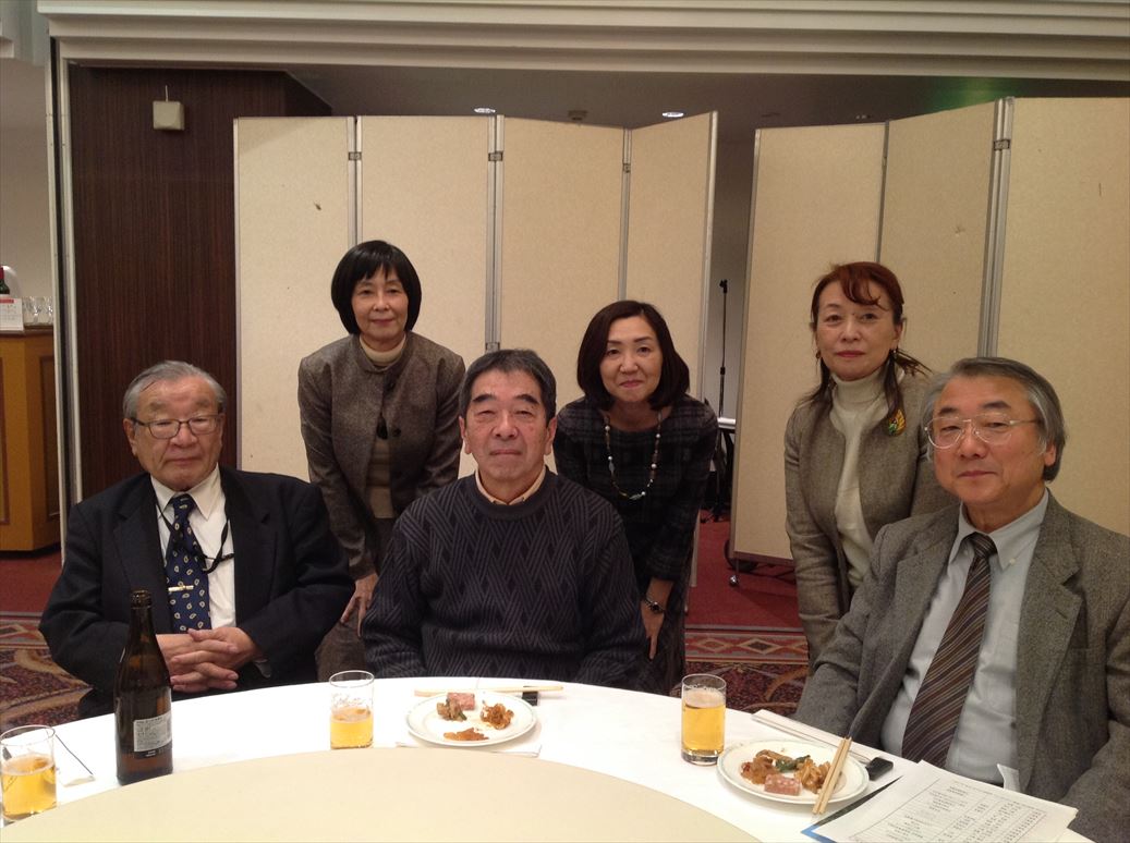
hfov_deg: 52.7
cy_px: 422
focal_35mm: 35
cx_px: 565
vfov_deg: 40.6
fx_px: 1141
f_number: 2.4
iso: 100
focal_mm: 4.28
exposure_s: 1/15
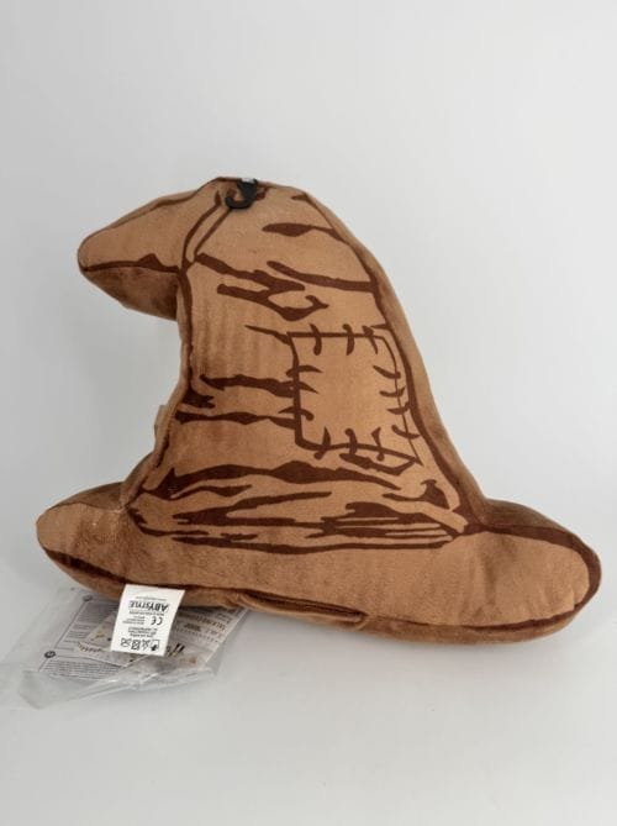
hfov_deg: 56.7
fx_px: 572
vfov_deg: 71.7
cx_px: 308
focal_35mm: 24
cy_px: 413
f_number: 1.78
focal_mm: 6.76
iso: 80
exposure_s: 1/1076
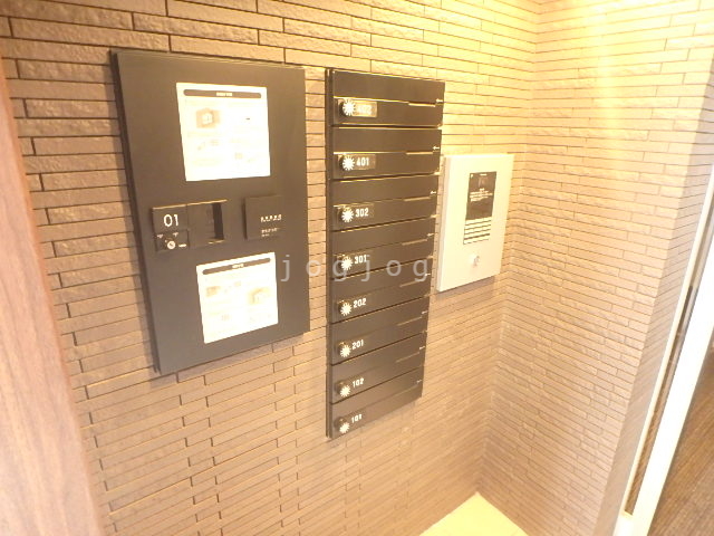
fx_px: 433
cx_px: 357
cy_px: 268
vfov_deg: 63.4
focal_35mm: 21
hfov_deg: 79.0
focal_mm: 3.7
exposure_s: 1/13
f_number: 3.5
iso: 800
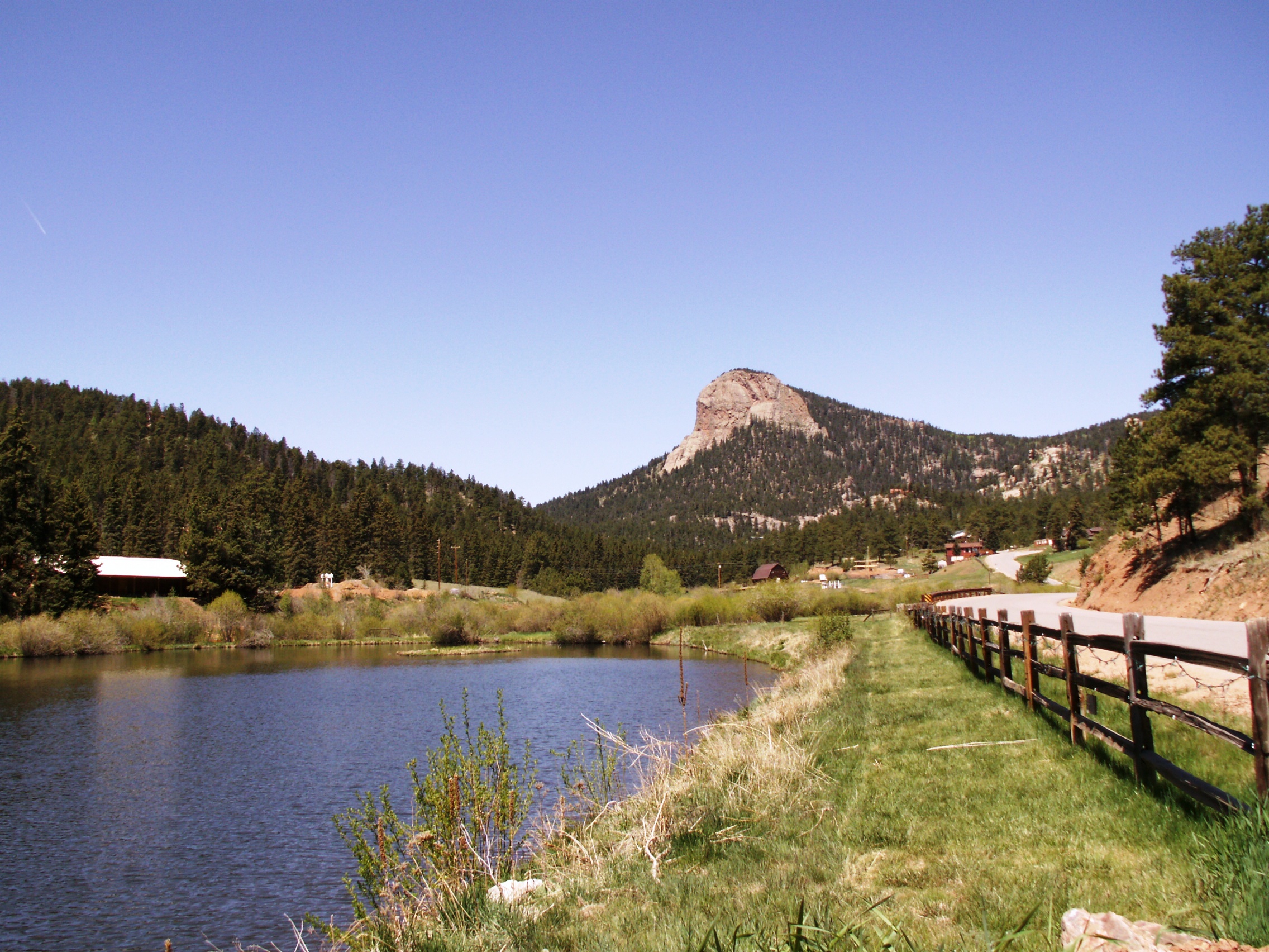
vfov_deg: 40.7
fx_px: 1283
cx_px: 634
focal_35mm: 35
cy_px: 476
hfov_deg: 52.6
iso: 50
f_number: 4.5
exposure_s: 1/500
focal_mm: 5.86
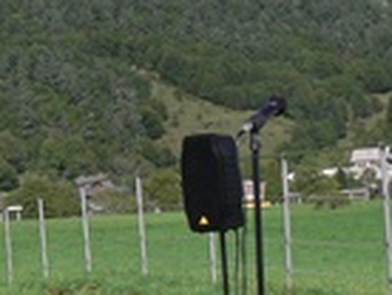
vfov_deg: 9.2
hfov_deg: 11.4
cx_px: -301
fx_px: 1838
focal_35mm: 162
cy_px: 116
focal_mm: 7.4
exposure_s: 1/320
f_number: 5.6
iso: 80
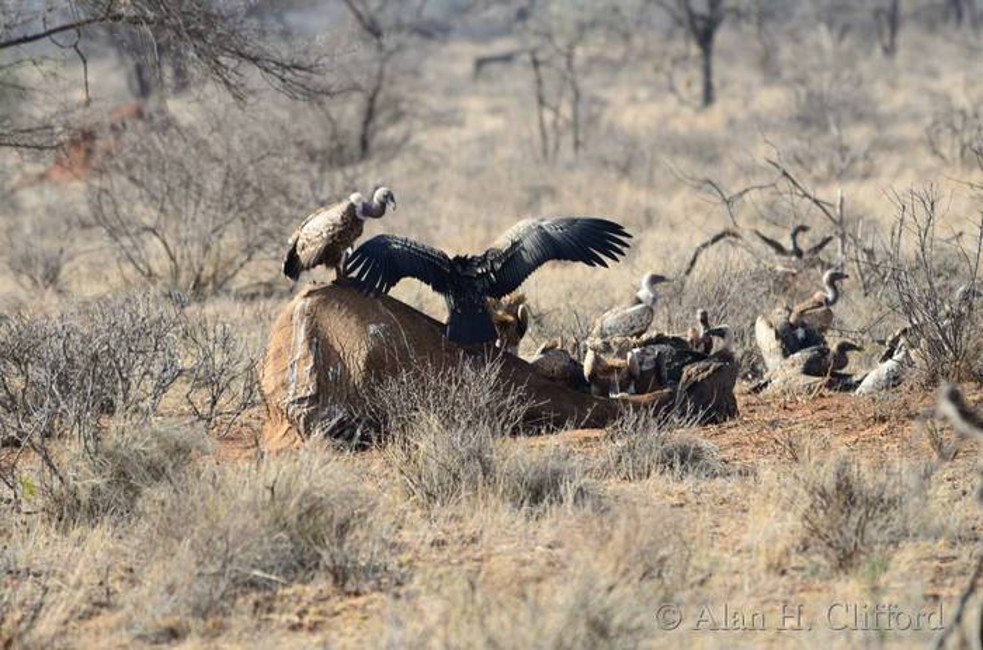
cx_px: 492
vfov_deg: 2.3
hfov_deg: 3.4
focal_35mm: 600
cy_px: 325
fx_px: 16343
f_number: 6.3
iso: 200
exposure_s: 1/400
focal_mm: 400
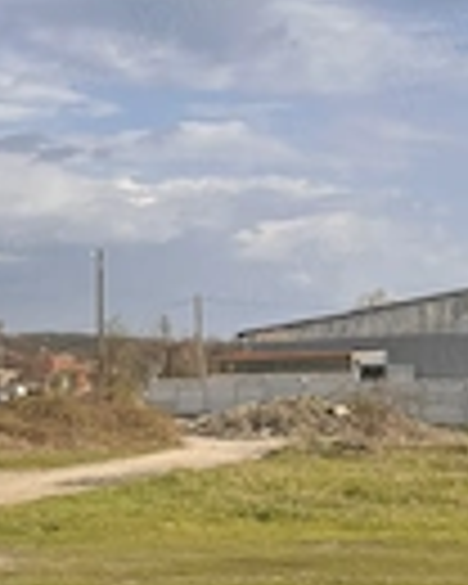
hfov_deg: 19.3
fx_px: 1350
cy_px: 405
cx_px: 50
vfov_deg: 24.3
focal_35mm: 78
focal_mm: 5.1
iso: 50
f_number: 1.6
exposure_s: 1/3413
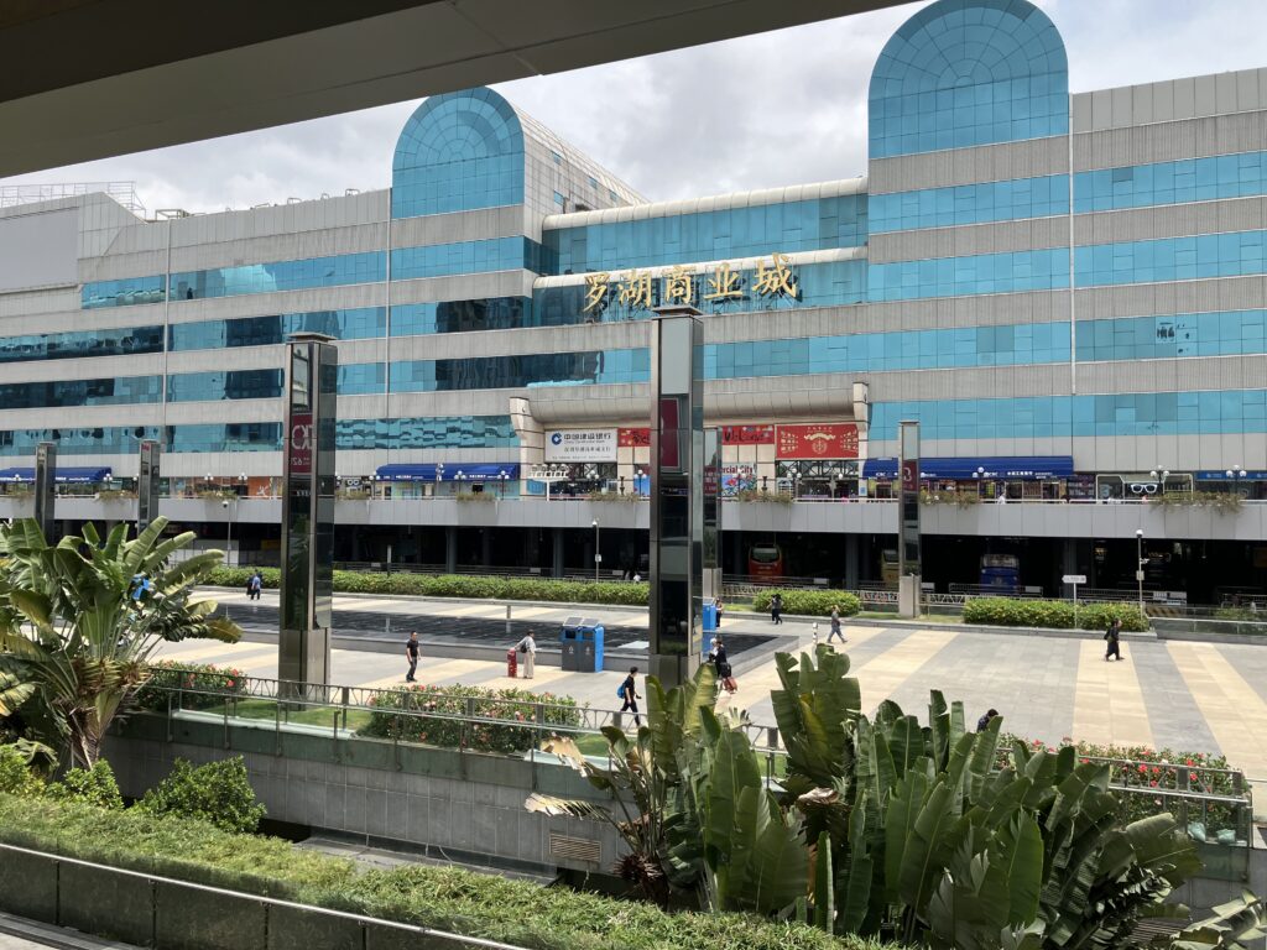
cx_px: 634
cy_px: 475
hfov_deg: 63.4
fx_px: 1025
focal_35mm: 28
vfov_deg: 49.7
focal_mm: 3.99
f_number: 1.8
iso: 32
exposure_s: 1/1567
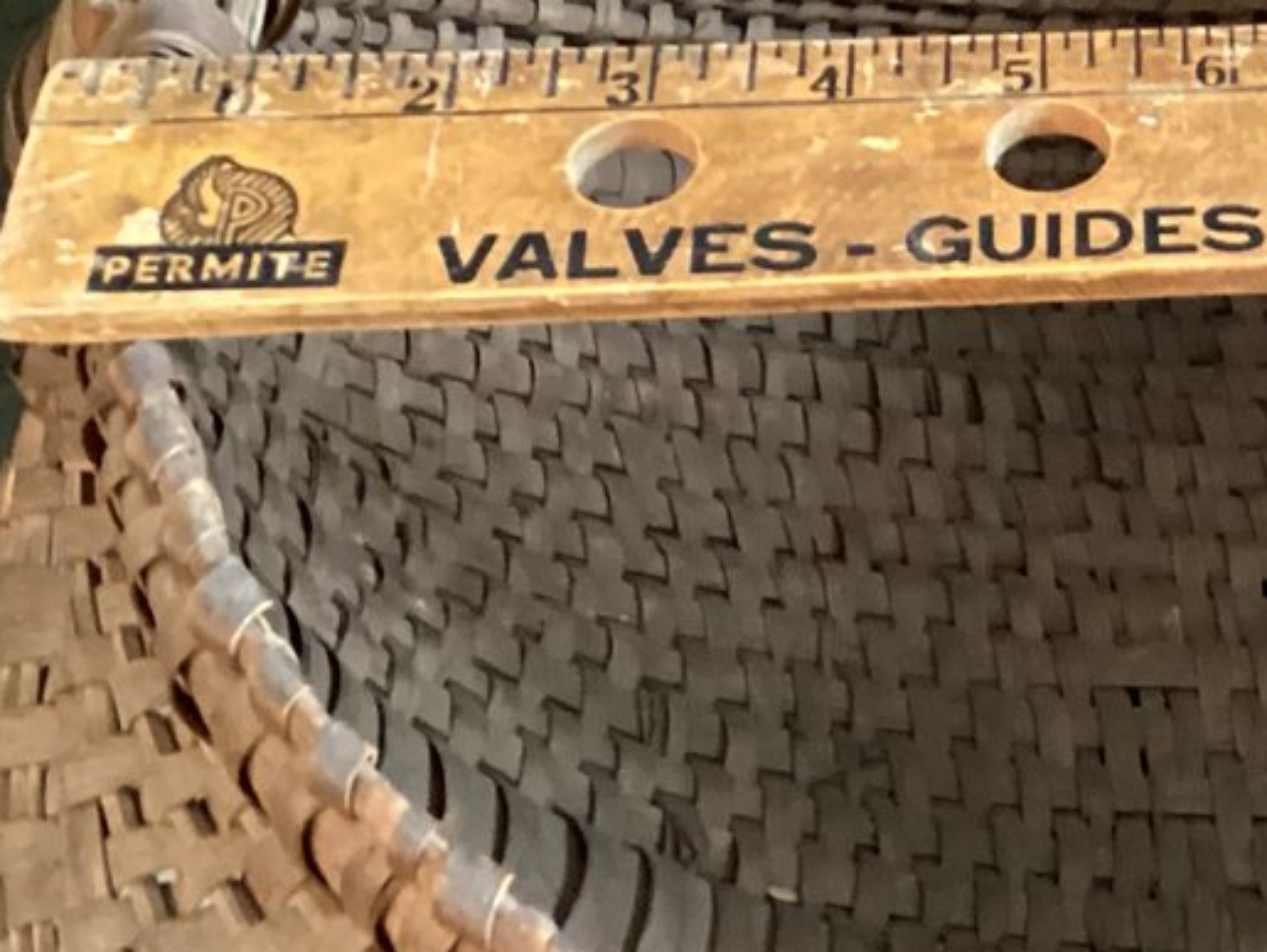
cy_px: 122
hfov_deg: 20.0
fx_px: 3333
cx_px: 1576
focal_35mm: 91
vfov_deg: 16.1
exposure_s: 1/30
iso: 640
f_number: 2.4
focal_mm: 3.3
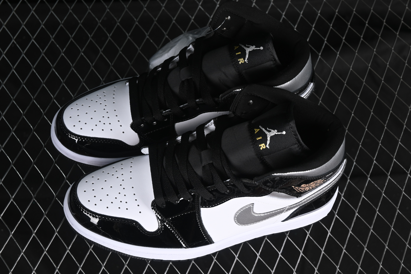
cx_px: 206
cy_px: 137
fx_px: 856
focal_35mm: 75
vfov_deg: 18.2
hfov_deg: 27.0
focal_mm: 50
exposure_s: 1/60
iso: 160
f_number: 6.3
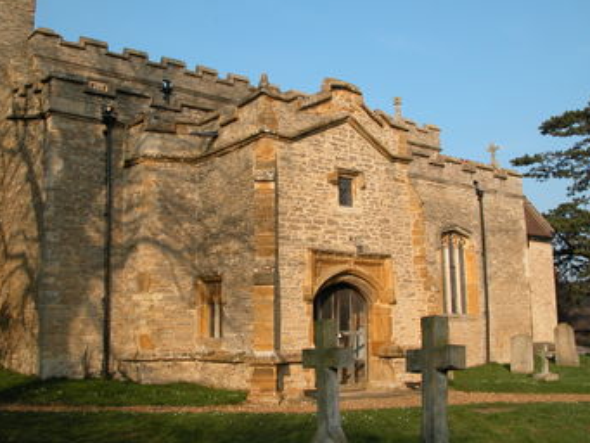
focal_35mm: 41
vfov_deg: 35.1
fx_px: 699
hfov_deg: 45.7
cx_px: 260
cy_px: 204
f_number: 5.6
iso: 100
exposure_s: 1/312
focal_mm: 8.9
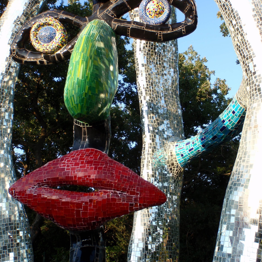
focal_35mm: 43
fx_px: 368
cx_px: 137
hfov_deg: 39.2
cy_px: 131
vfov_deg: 39.2
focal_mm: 6.53
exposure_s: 1/80
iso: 64
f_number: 5
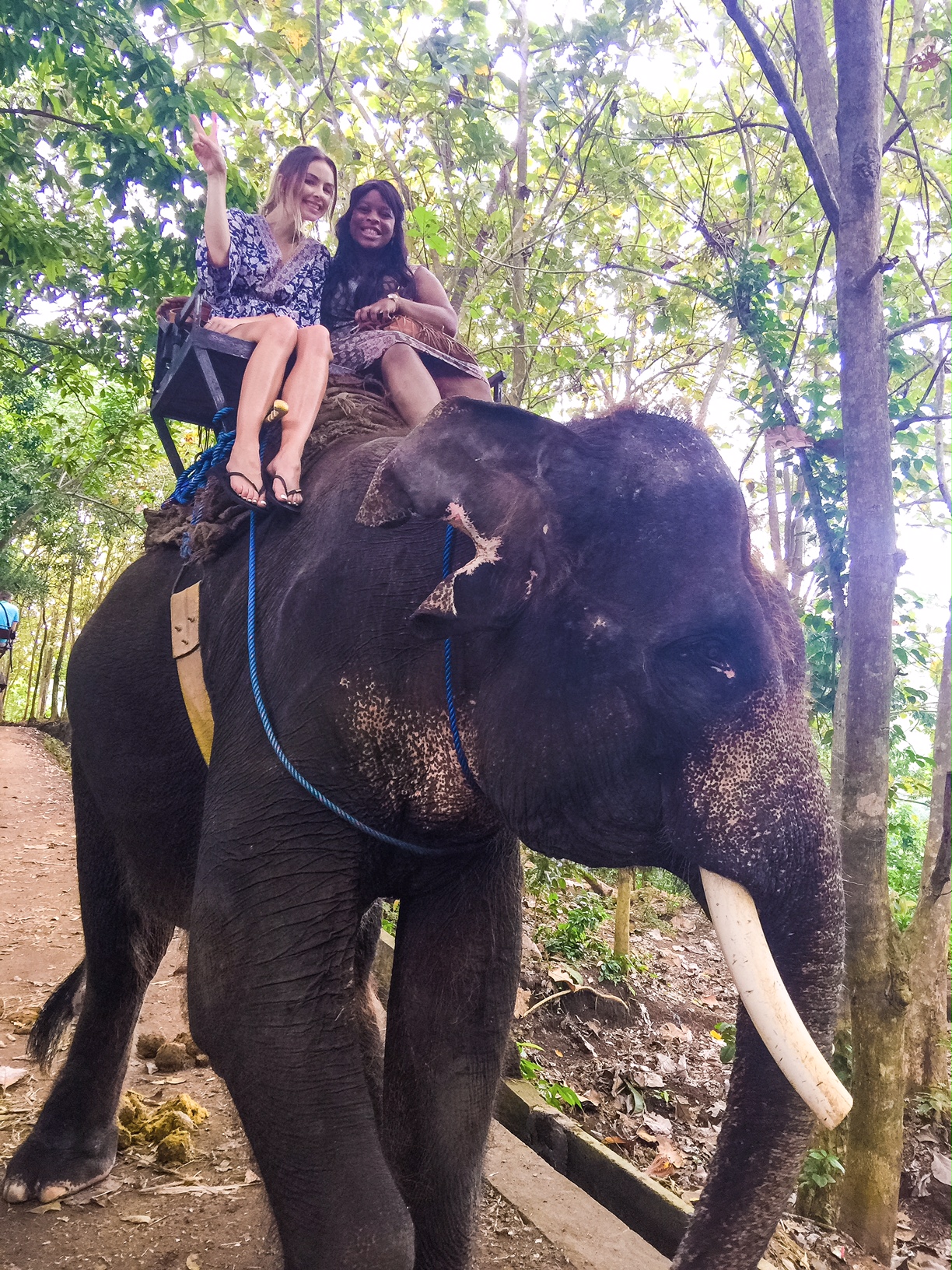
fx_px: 1063
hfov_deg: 48.2
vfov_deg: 61.7
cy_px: 635
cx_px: 476
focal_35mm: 29
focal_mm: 4.15
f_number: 2.2
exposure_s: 1/17
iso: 40
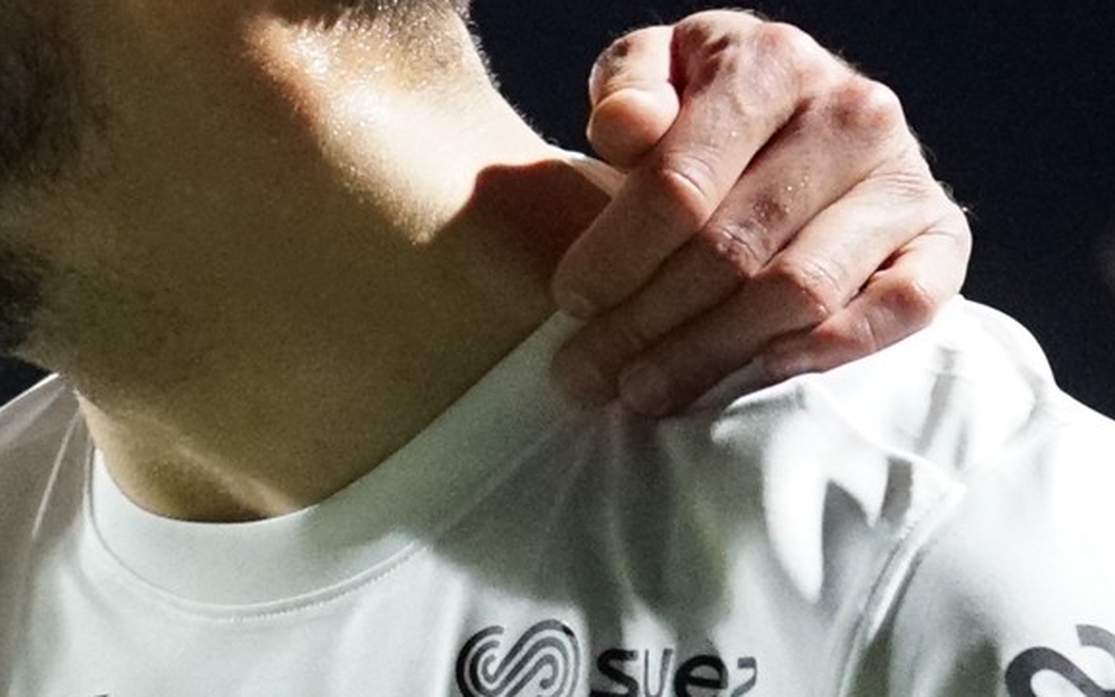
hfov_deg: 7.1
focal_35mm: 296
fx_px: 8996
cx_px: -33
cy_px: 210
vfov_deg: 4.4
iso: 12800
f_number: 4.5
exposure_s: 1/320
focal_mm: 70
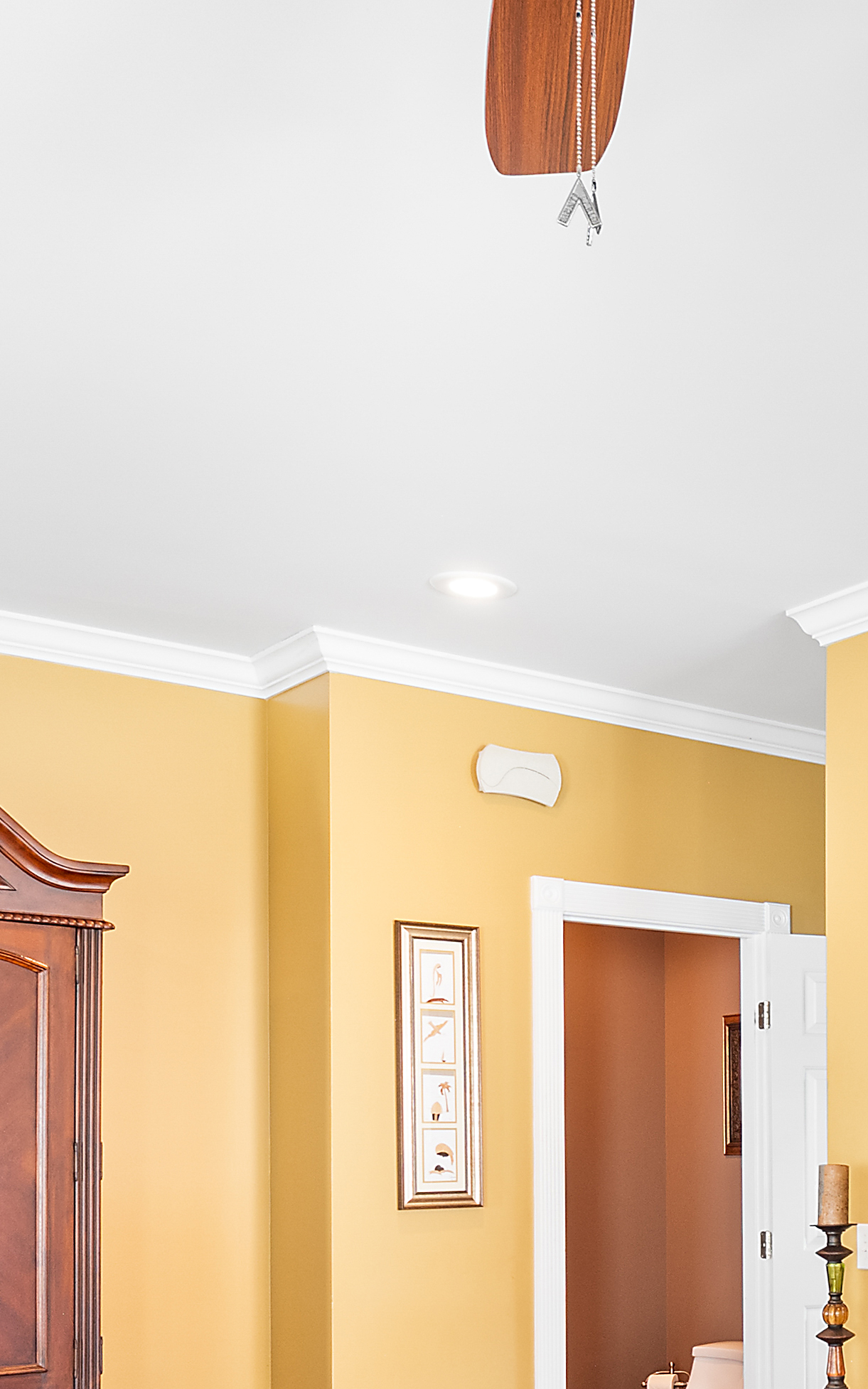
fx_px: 1703
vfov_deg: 41.5
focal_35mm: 45
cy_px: 1203
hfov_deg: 24.8
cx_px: 1132
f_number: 5.6
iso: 200
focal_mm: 8
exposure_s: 1/1.25
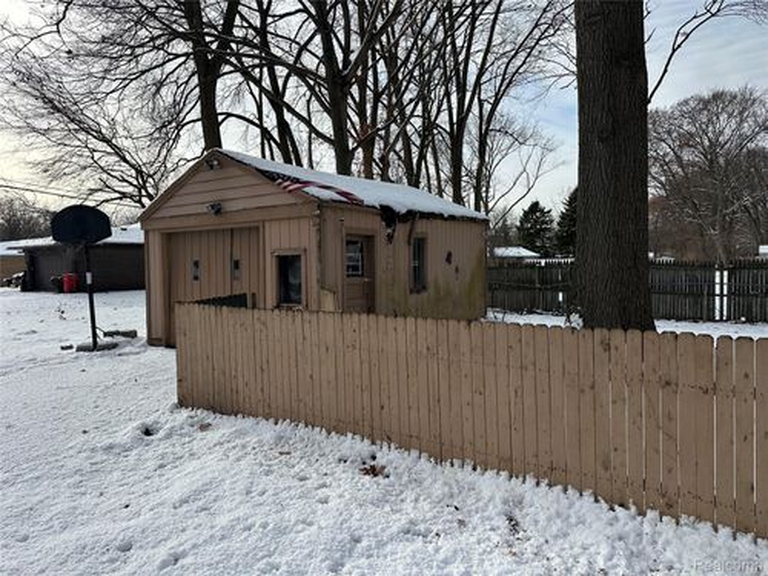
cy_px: 288
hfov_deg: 71.6
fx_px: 532
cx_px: 384
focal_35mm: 24
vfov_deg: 56.8
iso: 80
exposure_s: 1/5000
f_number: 1.78
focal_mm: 6.86
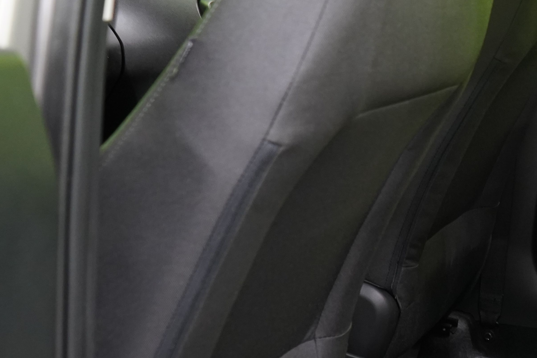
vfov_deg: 19.5
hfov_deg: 25.6
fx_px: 1044
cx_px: 656
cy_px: 193
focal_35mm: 70
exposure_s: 1/20
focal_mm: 28
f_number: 5
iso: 2500
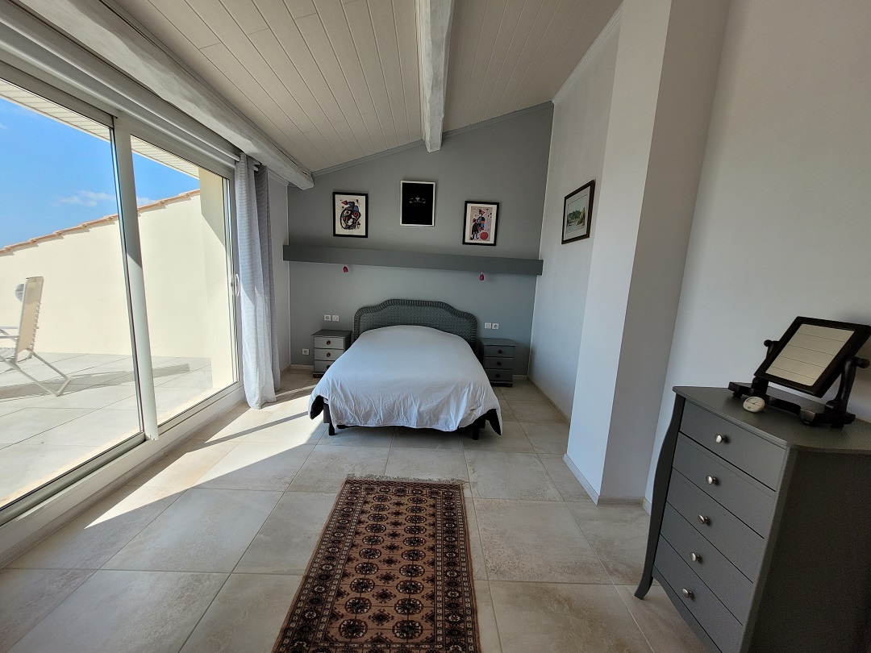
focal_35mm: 13
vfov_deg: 89.9
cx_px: 436
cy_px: 326
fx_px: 327
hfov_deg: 106.2
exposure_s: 1/541
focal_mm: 1.74
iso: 40
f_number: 2.2
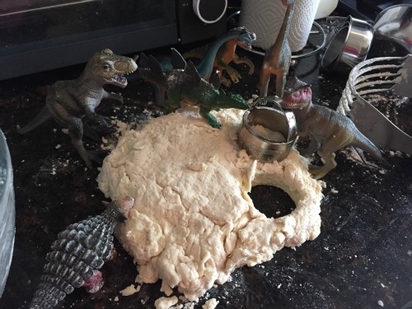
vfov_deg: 48.2
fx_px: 345
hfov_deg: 61.7
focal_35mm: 29
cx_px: 206
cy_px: 154
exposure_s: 1/20
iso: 250
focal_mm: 4.15
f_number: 2.2
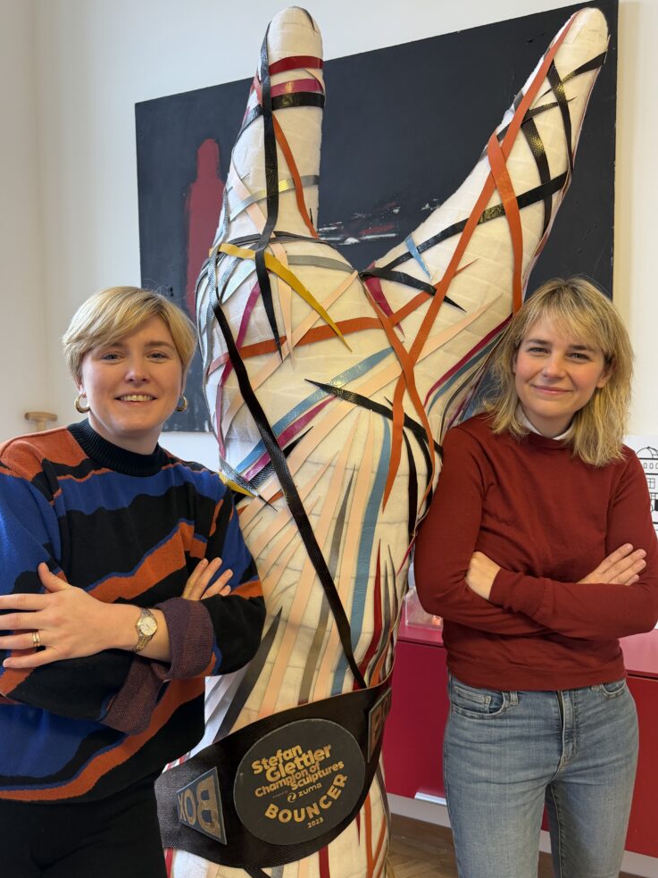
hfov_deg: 54.9
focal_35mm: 25
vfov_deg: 69.4
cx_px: 329
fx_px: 634
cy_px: 443
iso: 200
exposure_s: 1/99
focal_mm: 6.76
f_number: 1.78
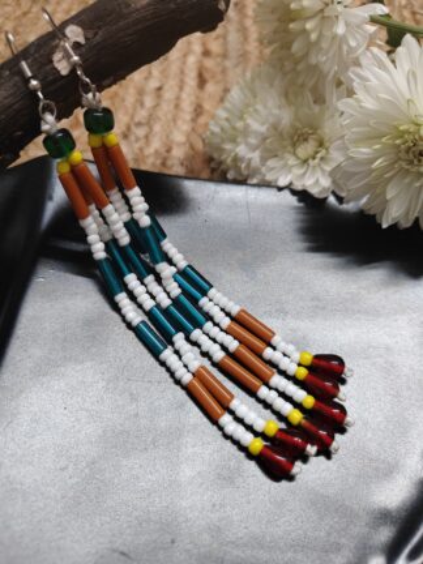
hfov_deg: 56.8
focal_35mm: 24
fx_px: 391
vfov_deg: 71.6
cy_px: 282
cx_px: 212
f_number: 1.8
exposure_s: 1/50
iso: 320
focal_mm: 5.59
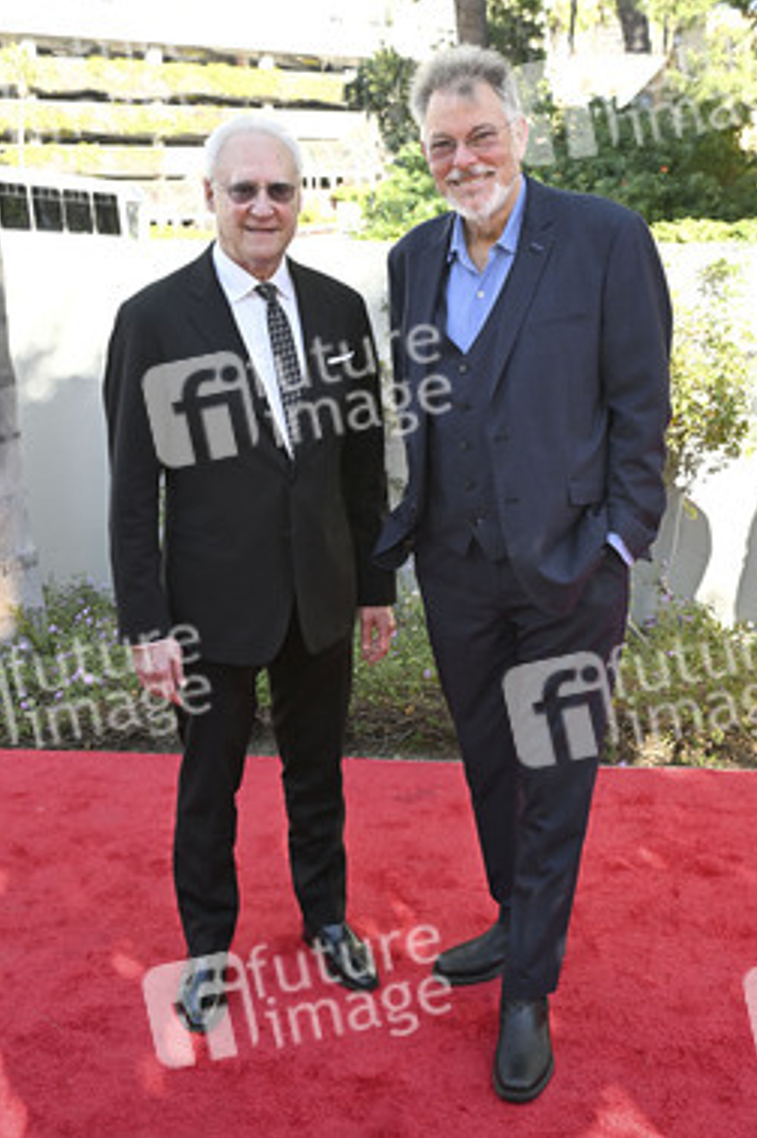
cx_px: 385
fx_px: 1201
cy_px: 546
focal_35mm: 38
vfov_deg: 50.7
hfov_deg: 35.0
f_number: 5.6
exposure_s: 1/320
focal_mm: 36
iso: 640
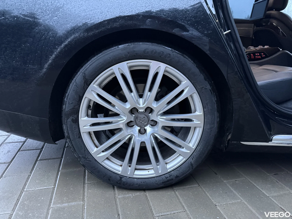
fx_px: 202
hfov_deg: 71.6
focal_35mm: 24
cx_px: 146
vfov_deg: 56.8
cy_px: 110
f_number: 1.78
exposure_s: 1/39
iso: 1000
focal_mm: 6.76
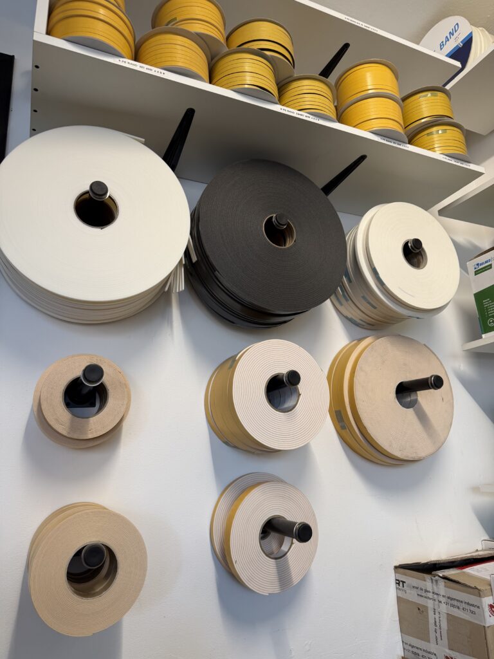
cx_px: 247
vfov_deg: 71.6
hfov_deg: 56.8
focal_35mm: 24
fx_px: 457
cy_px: 330
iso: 125
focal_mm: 6.76
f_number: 1.78
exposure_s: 1/50
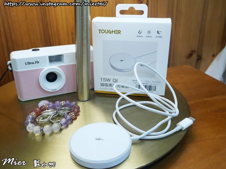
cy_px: 84
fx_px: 209
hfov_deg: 56.8
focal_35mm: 32
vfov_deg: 44.1
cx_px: 113
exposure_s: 1/60
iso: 2500
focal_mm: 16
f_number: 6.3
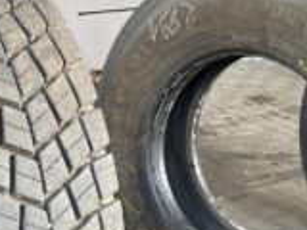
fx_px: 621
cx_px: -15
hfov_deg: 26.0
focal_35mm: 70
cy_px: 229
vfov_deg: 20.4
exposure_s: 1/121
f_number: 1.8
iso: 80
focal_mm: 4.25
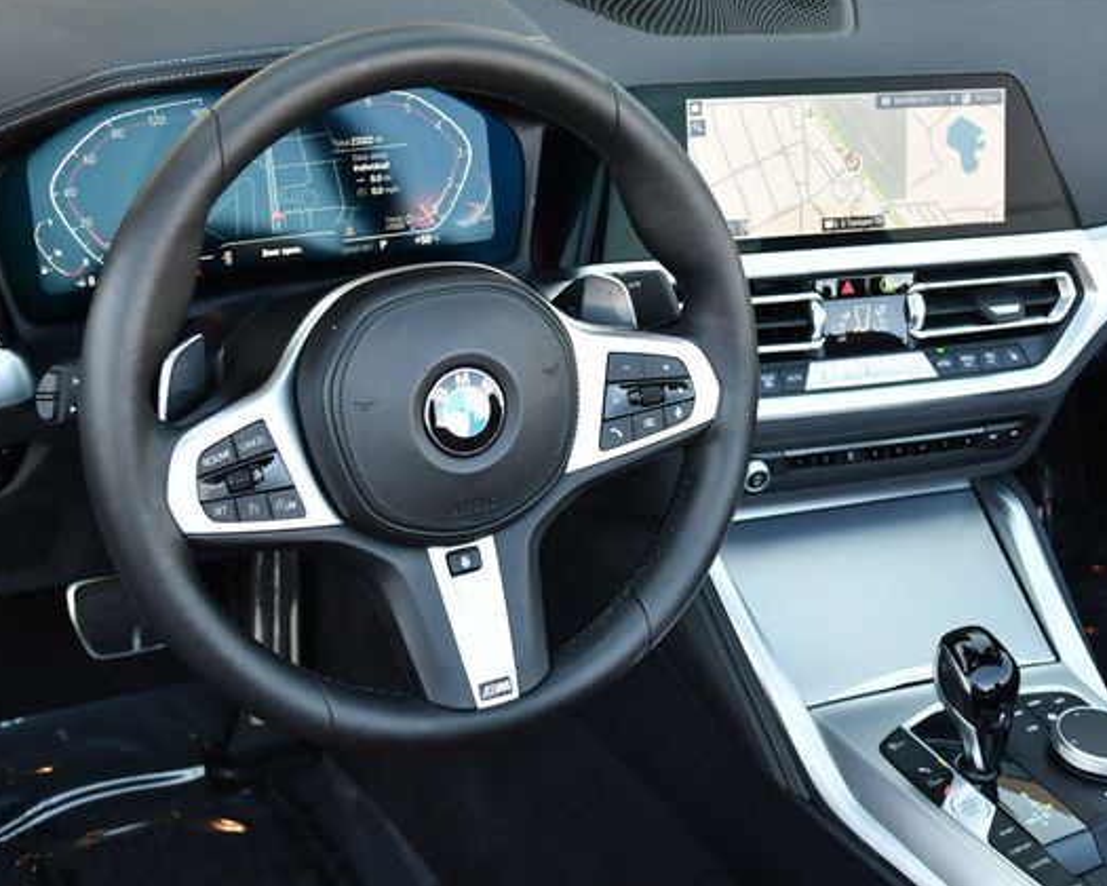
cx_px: 593
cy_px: 443
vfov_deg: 27.6
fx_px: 1802
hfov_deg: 34.1
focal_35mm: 55
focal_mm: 24
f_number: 4
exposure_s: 1/250
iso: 640
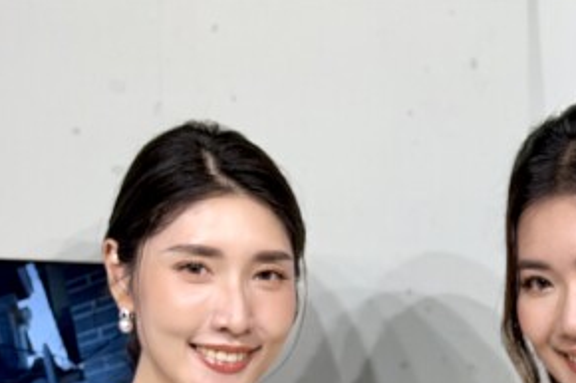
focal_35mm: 124
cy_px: 530
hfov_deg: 16.4
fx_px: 1983
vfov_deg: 10.7
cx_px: 443
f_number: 1.78
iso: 50
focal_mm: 6.76
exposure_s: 1/120
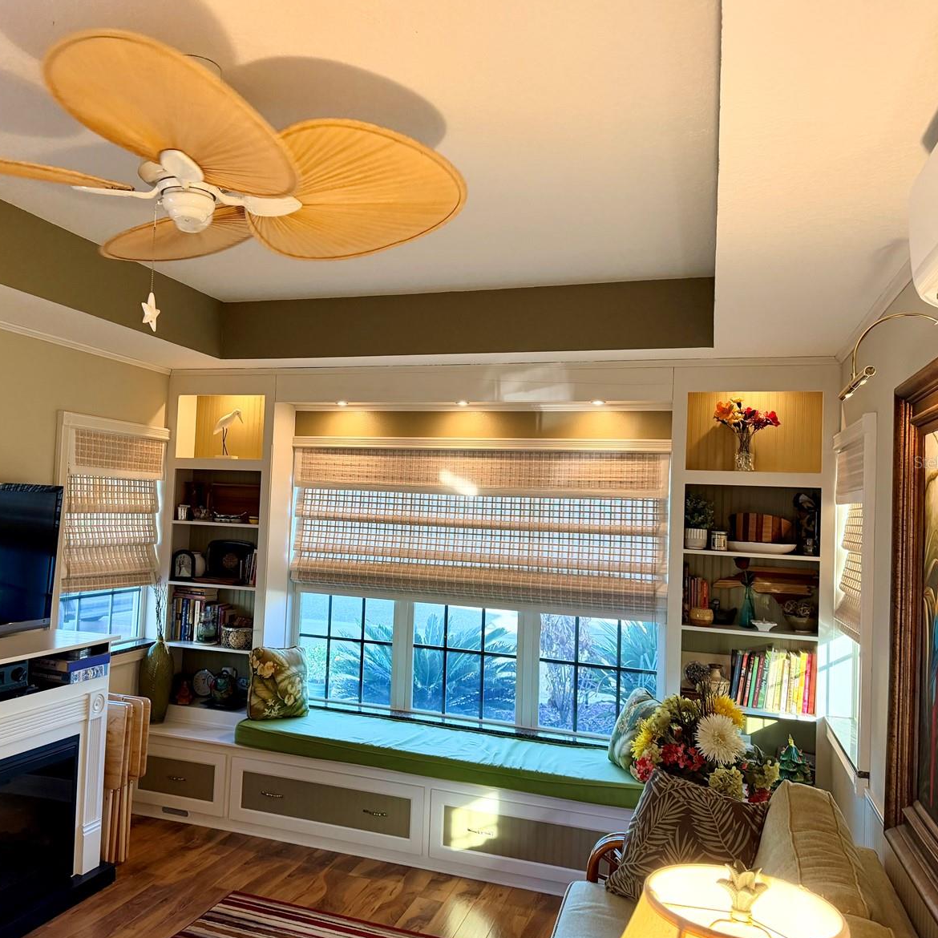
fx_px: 889
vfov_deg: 55.6
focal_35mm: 29
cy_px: 462
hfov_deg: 54.9
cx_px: 348
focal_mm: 6.76
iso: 200
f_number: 1.78
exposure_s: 1/69
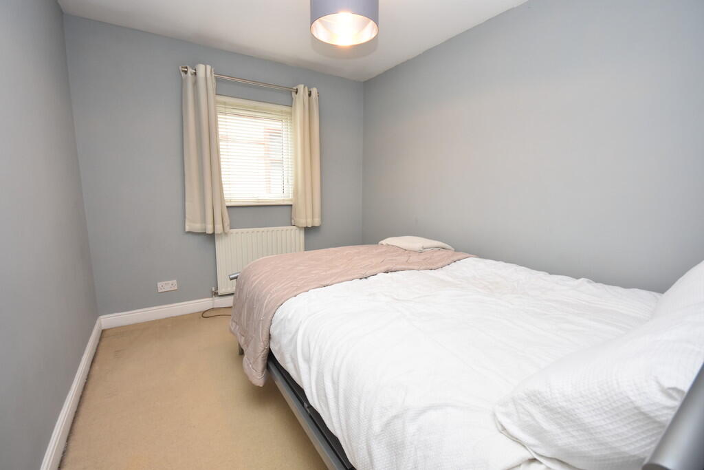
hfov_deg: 100.4
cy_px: 235
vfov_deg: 77.3
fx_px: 293
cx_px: 352
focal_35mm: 15
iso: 500
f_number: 4
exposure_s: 1/60
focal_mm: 10
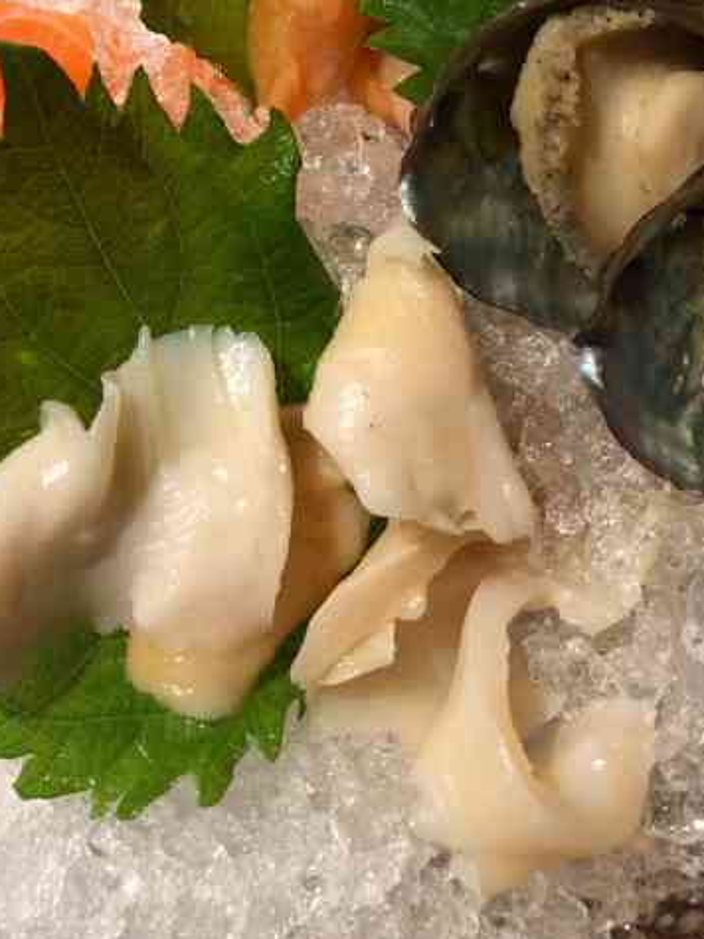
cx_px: 303
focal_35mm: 55
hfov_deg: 26.5
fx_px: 1492
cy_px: 84
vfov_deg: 33.0
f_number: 1.8
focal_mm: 4
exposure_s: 1/17
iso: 64
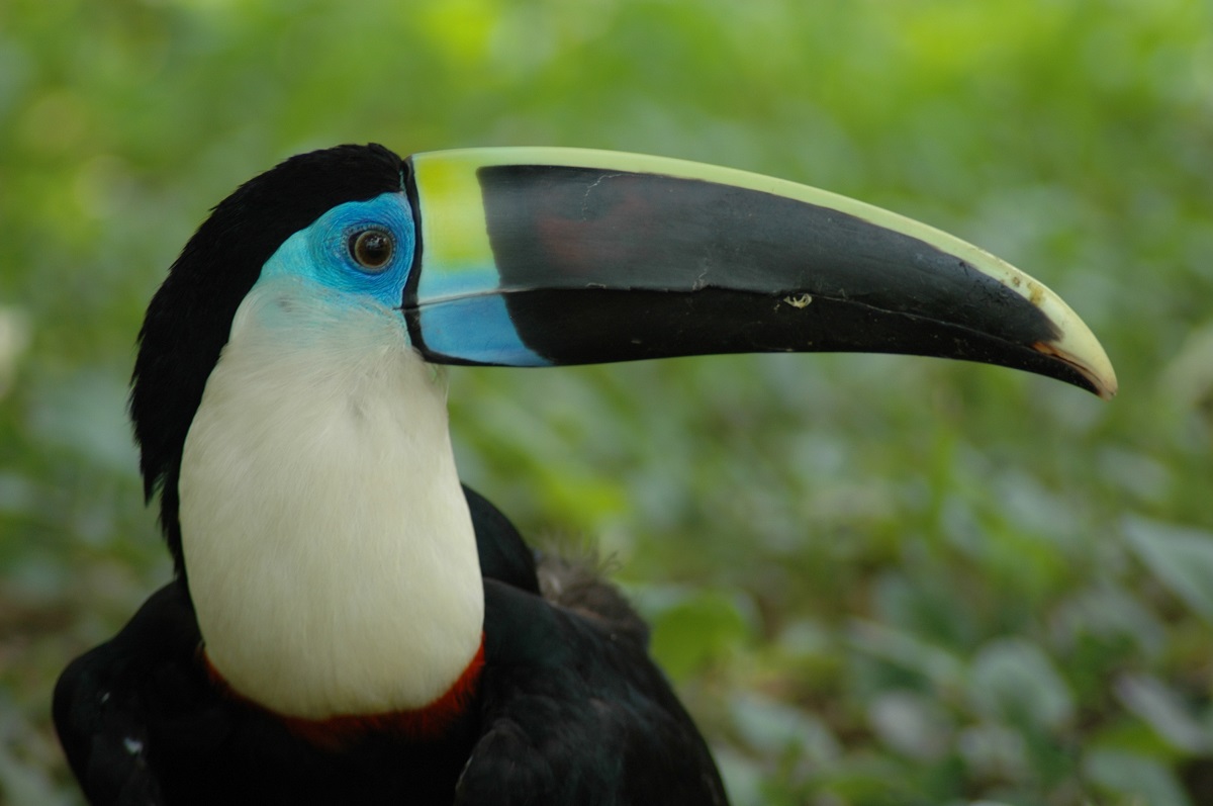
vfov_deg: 3.0
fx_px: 15144
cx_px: 606
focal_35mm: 450
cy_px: 403
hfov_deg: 4.6
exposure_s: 1/60
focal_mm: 300
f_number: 5.6
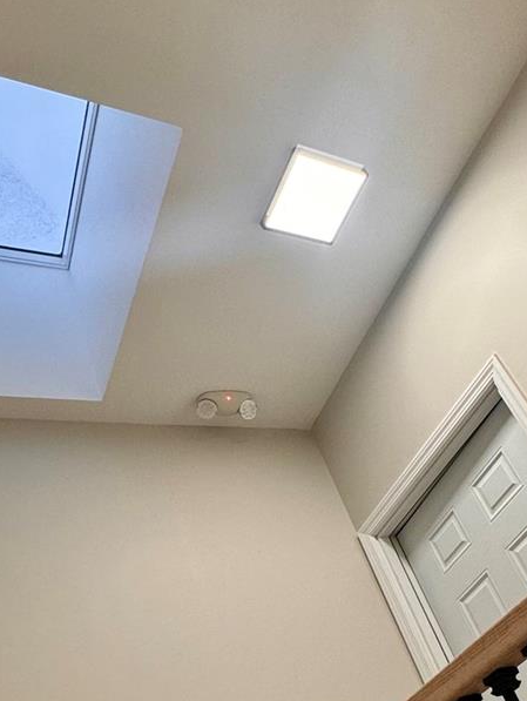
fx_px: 729
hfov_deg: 39.3
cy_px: 485
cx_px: 351
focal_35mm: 36
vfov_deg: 50.1
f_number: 2.2
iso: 160
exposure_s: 1/120
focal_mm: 2.22
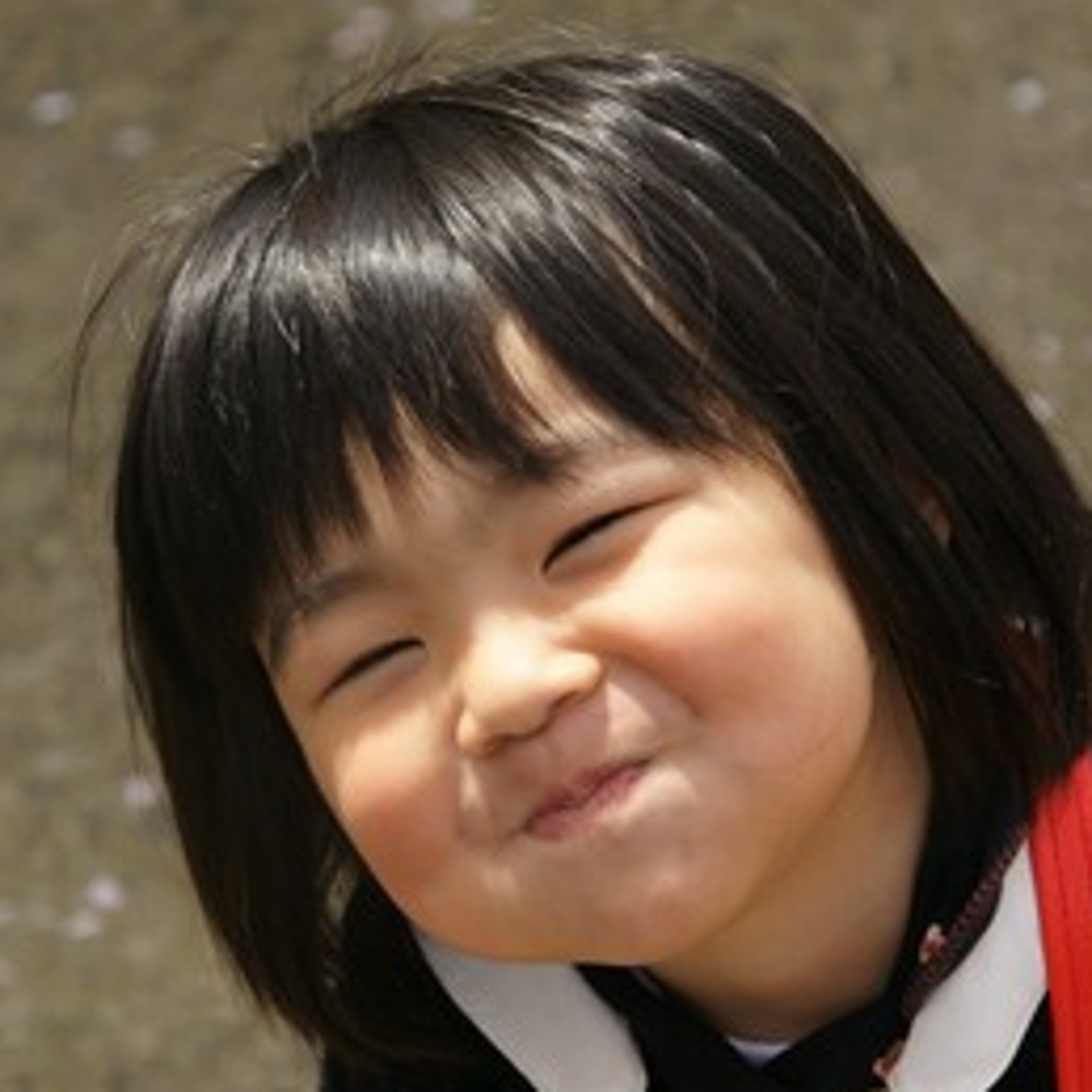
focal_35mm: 124
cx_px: 468
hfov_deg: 14.1
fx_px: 4426
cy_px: 563
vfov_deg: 14.1
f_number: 6.3
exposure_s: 1/250
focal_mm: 60
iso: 200
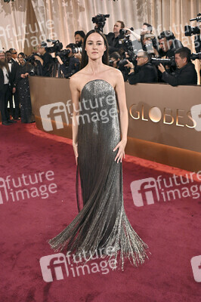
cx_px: 100
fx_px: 294
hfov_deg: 37.8
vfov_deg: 54.5
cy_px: 151
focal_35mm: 35
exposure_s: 1/320
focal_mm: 35
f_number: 5.6
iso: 2500
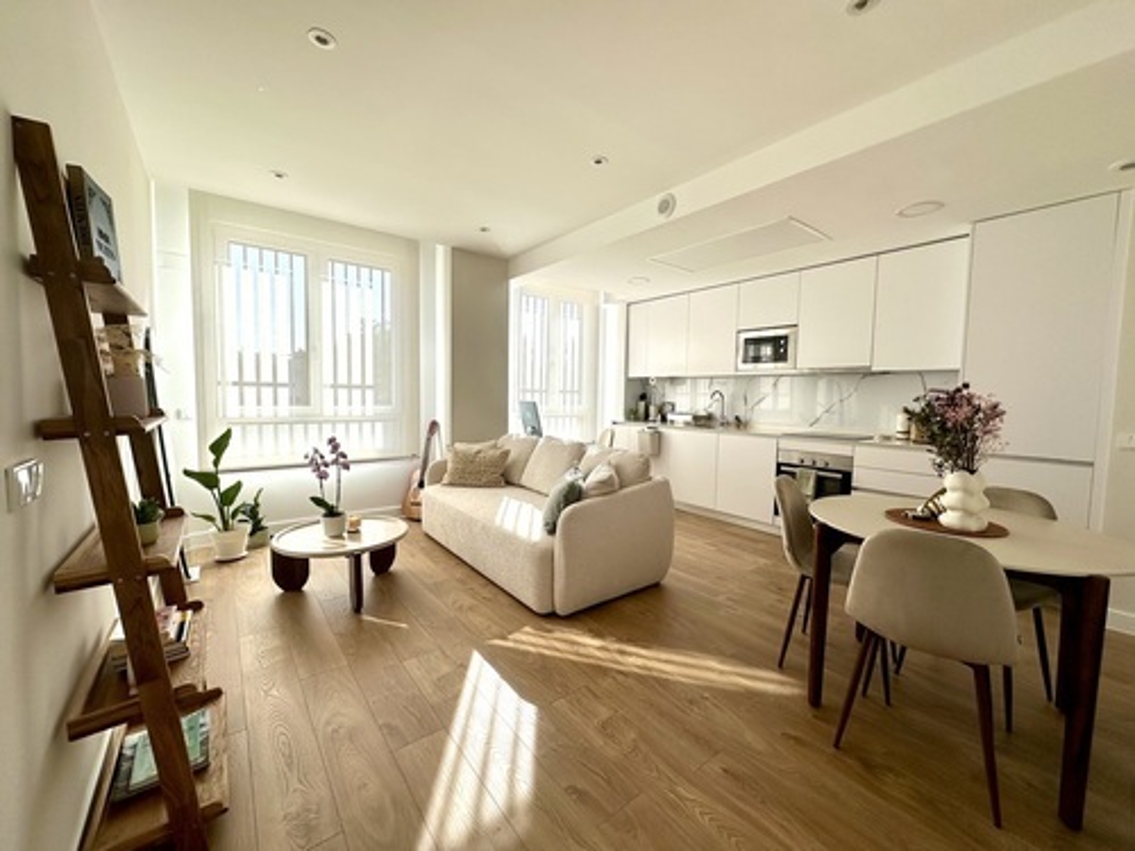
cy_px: 426
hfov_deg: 102.1
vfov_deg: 85.7
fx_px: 459
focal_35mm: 14
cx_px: 568
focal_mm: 2.22
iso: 40
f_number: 2.2
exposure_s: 1/214
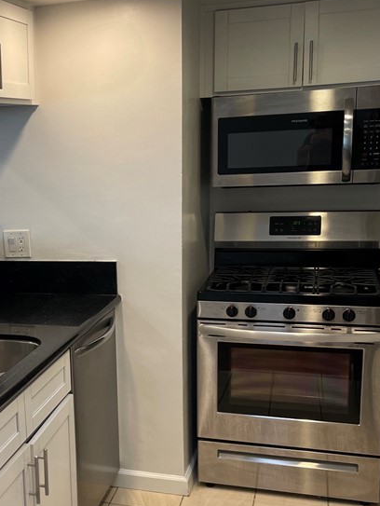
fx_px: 716
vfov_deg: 38.8
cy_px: 292
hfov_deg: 28.7
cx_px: 45
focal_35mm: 49
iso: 64
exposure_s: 1/120
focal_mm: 4.2
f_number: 1.6
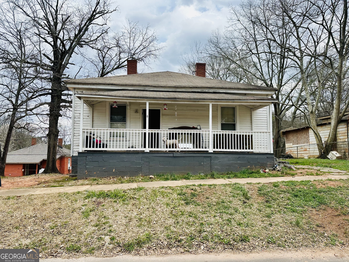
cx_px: 174
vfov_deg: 56.8
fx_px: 242
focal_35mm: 24
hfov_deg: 71.6
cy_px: 131
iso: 80
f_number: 1.78
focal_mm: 6.86
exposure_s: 1/2028
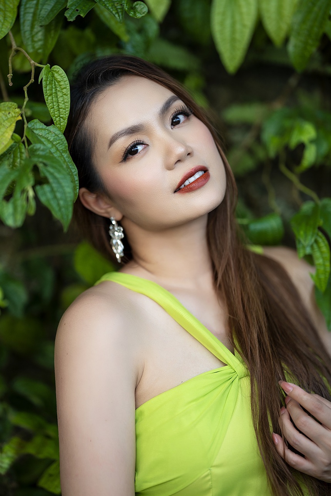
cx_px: 166
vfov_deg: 23.9
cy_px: 248
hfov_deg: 16.1
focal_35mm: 85
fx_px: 1172
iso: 160
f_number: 1.4
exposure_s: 1/400
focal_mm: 85
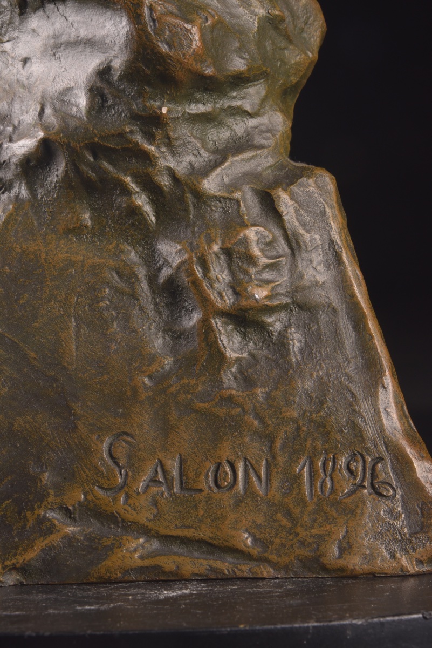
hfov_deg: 6.9
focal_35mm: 200
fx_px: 3597
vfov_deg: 10.3
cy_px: 324
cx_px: 216
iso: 400
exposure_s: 1/125
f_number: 25
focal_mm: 200
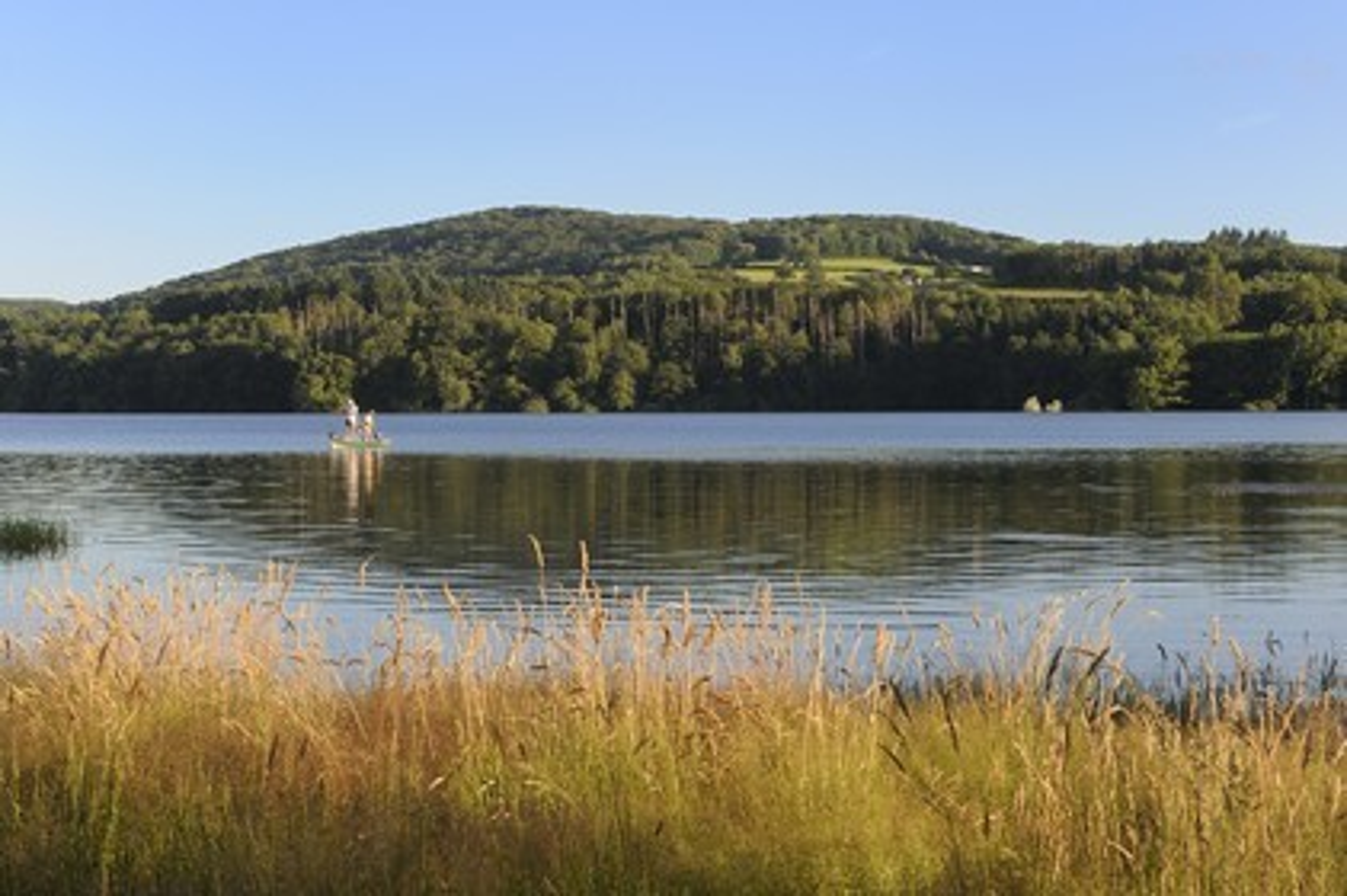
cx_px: 674
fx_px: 2468
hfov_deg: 30.5
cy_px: 448
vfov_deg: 20.6
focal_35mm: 66
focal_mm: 66
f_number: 20
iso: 400
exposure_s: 1/100
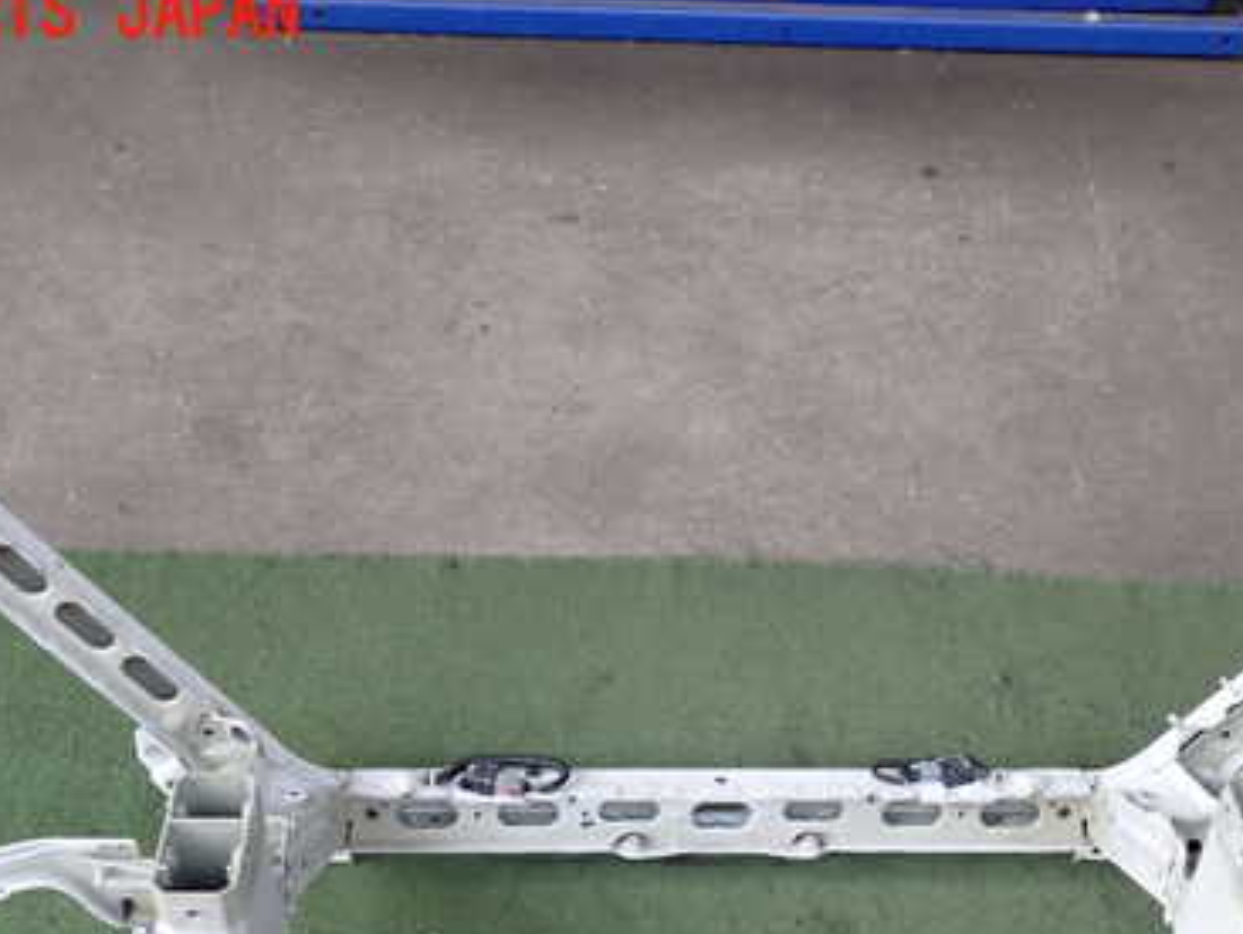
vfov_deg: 29.1
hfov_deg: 38.8
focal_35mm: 49
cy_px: 734
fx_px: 1761
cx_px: 701
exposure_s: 1/125
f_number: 2.3
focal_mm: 5.4
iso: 125
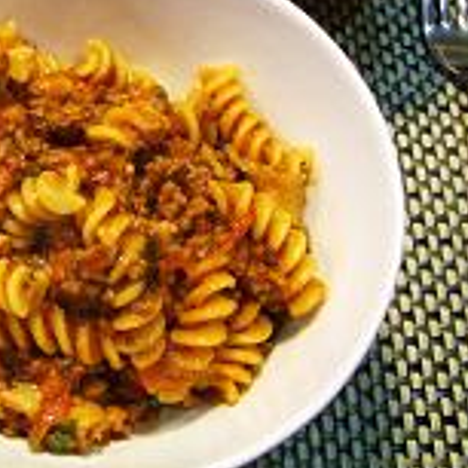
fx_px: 1071
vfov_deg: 24.4
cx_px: 3
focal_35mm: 70
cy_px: 119
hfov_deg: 23.6
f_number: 2.6
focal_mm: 5.8
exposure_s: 1/50
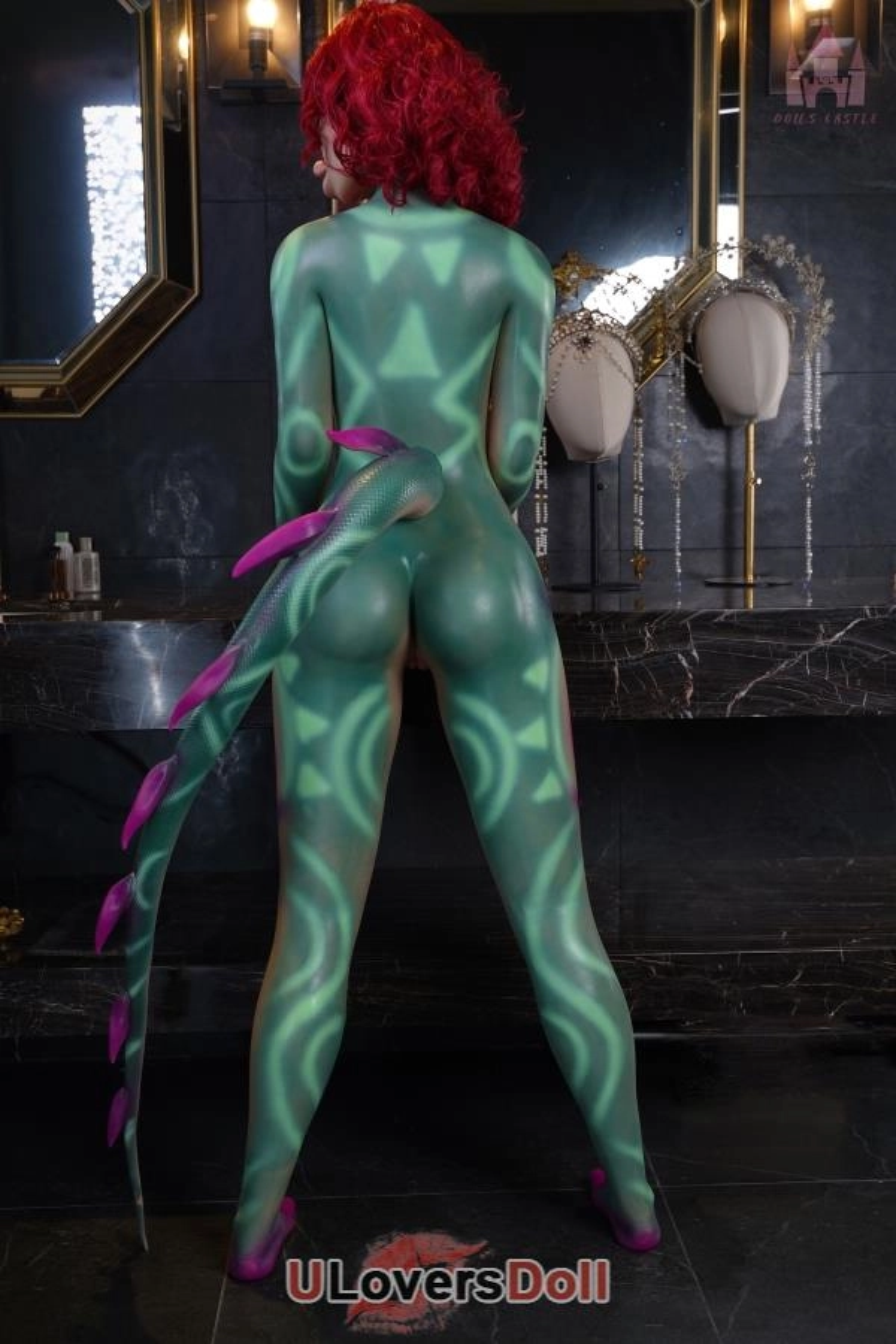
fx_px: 1605
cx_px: 448
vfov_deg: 45.4
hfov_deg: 31.2
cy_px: 672
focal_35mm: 43
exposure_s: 1/30
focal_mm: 43
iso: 50
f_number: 4.5
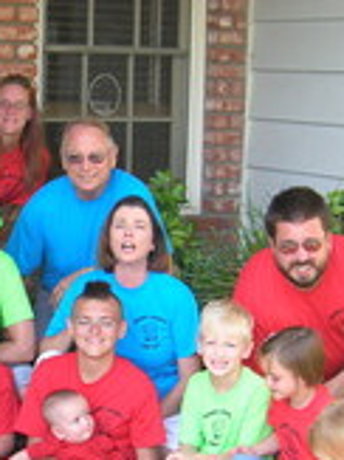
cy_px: 278
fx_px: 1207
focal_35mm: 91
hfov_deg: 16.2
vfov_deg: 21.5
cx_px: 109
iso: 71
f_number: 3
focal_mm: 6.4
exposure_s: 1/83
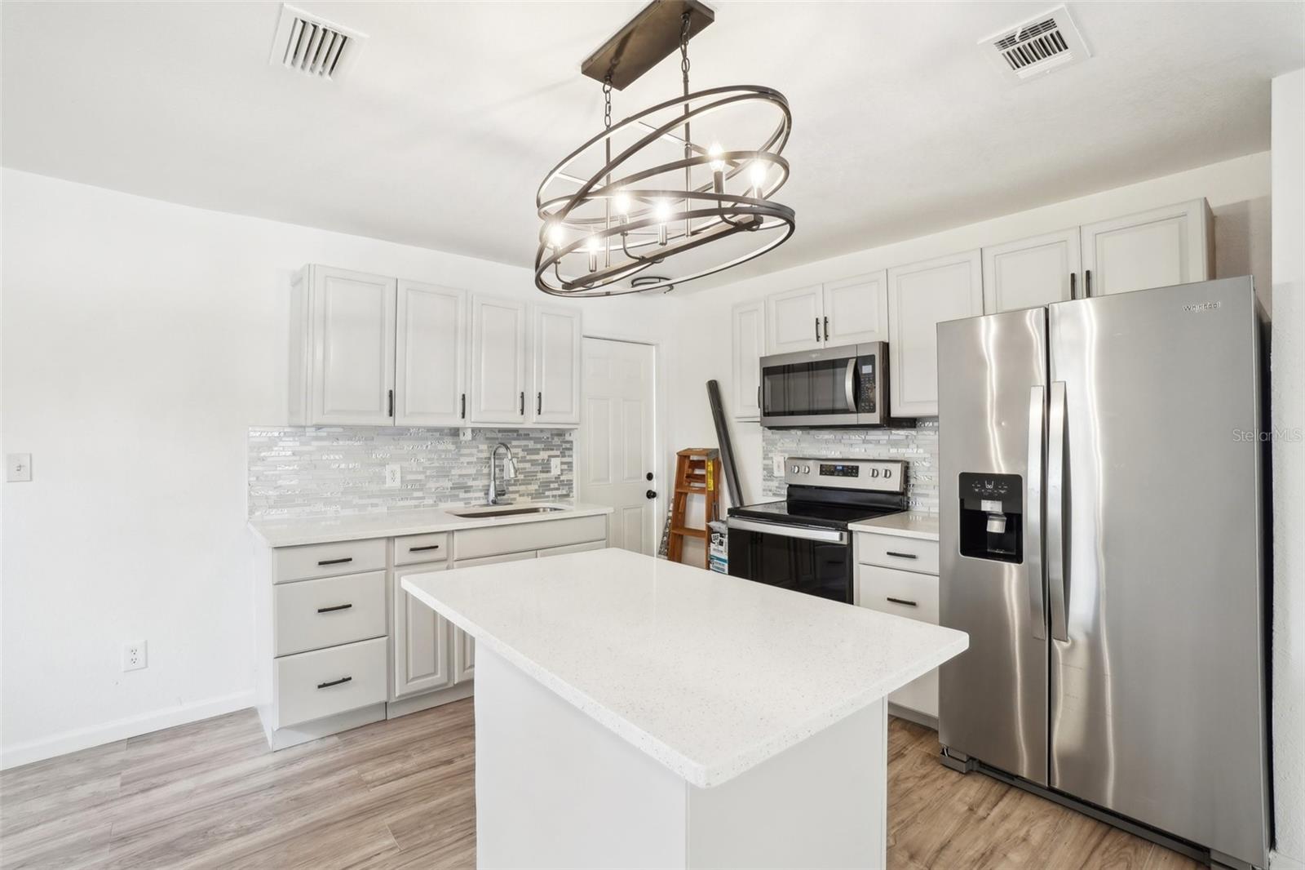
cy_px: 435
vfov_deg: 77.3
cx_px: 652
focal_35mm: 15
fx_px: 544
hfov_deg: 100.4
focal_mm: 10
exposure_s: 1/13
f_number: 8
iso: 400
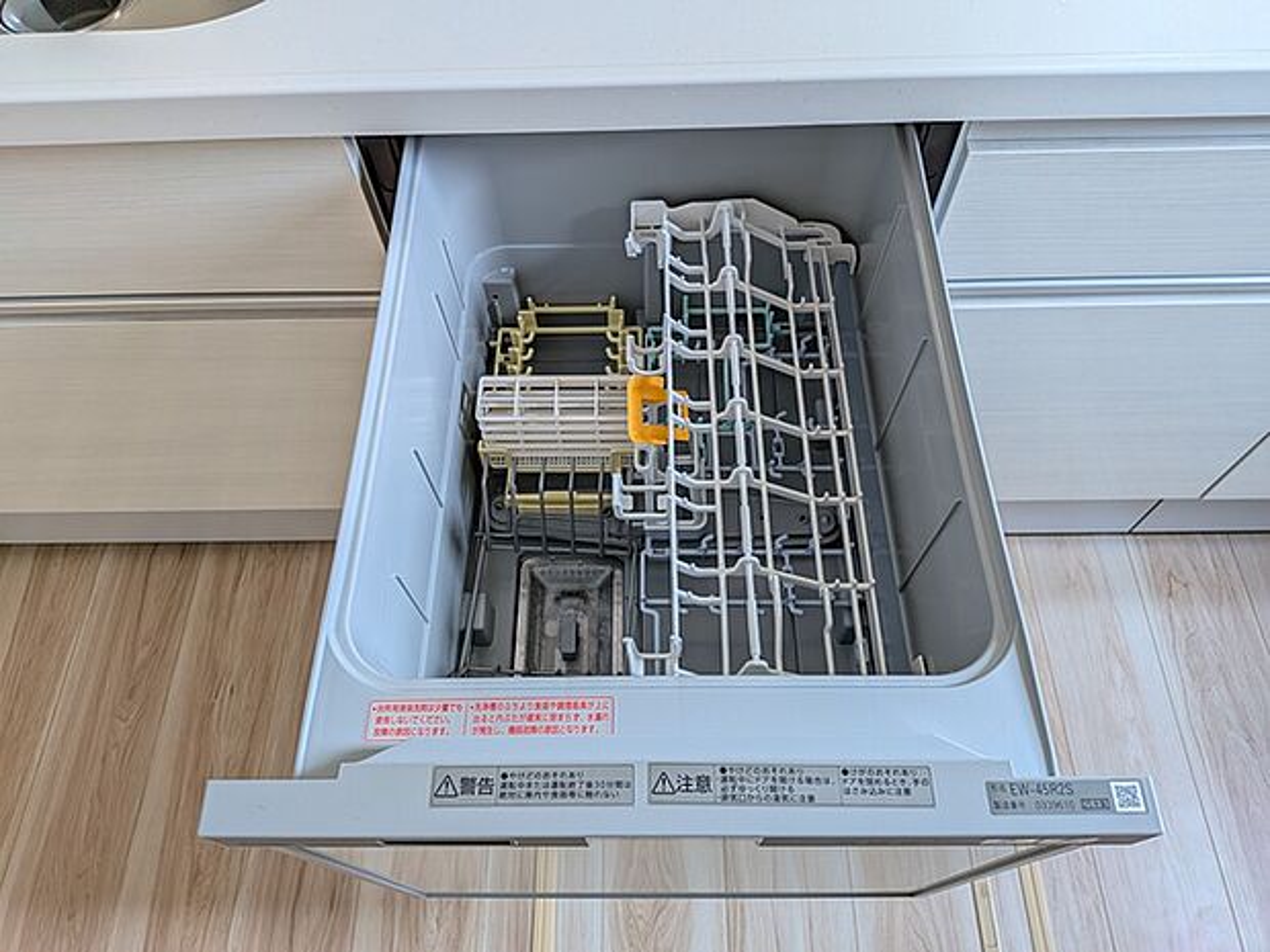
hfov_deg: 71.6
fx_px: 881
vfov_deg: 56.8
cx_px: 635
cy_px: 476
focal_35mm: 24
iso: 136
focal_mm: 4.53
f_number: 1.7
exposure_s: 1/50
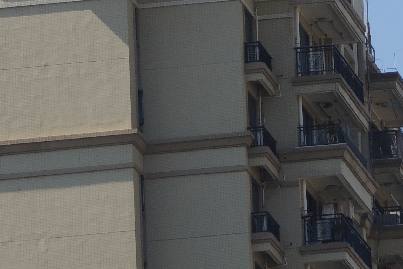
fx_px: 5877
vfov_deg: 2.6
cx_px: 355
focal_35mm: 525
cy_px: -169
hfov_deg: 3.9
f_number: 4.5
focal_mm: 30.3
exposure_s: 1/640
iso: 100
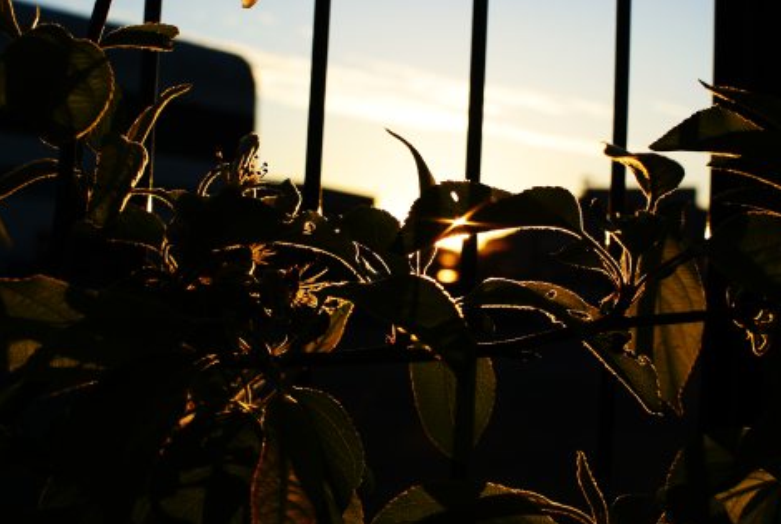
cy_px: 265
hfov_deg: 39.5
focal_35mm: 50
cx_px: 395
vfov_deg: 27.1
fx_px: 1086
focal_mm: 18.5
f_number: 6.3
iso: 100
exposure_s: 1/320
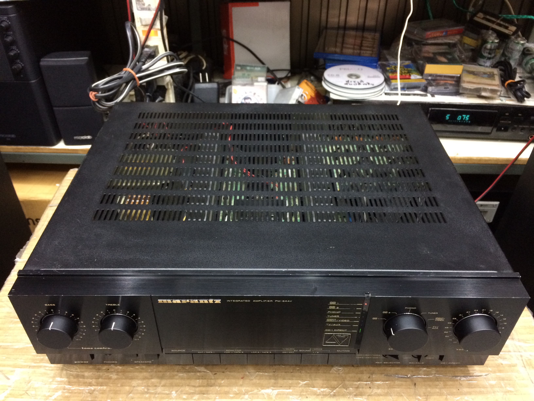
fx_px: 447
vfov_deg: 48.2
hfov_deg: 61.7
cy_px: 200
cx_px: 267
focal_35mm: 29
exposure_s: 1/20
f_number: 2.2
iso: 320
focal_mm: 4.15
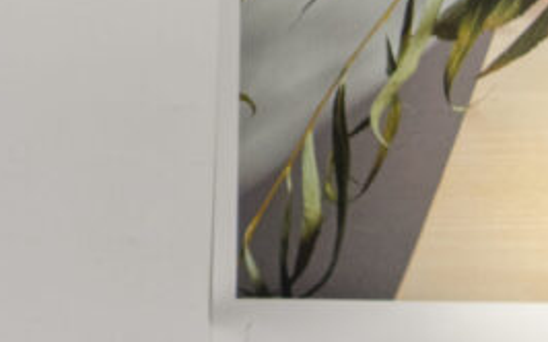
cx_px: 8
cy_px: -140
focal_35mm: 141
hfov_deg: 14.6
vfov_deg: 9.1
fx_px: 2105
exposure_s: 1/60
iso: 400
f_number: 4
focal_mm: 24
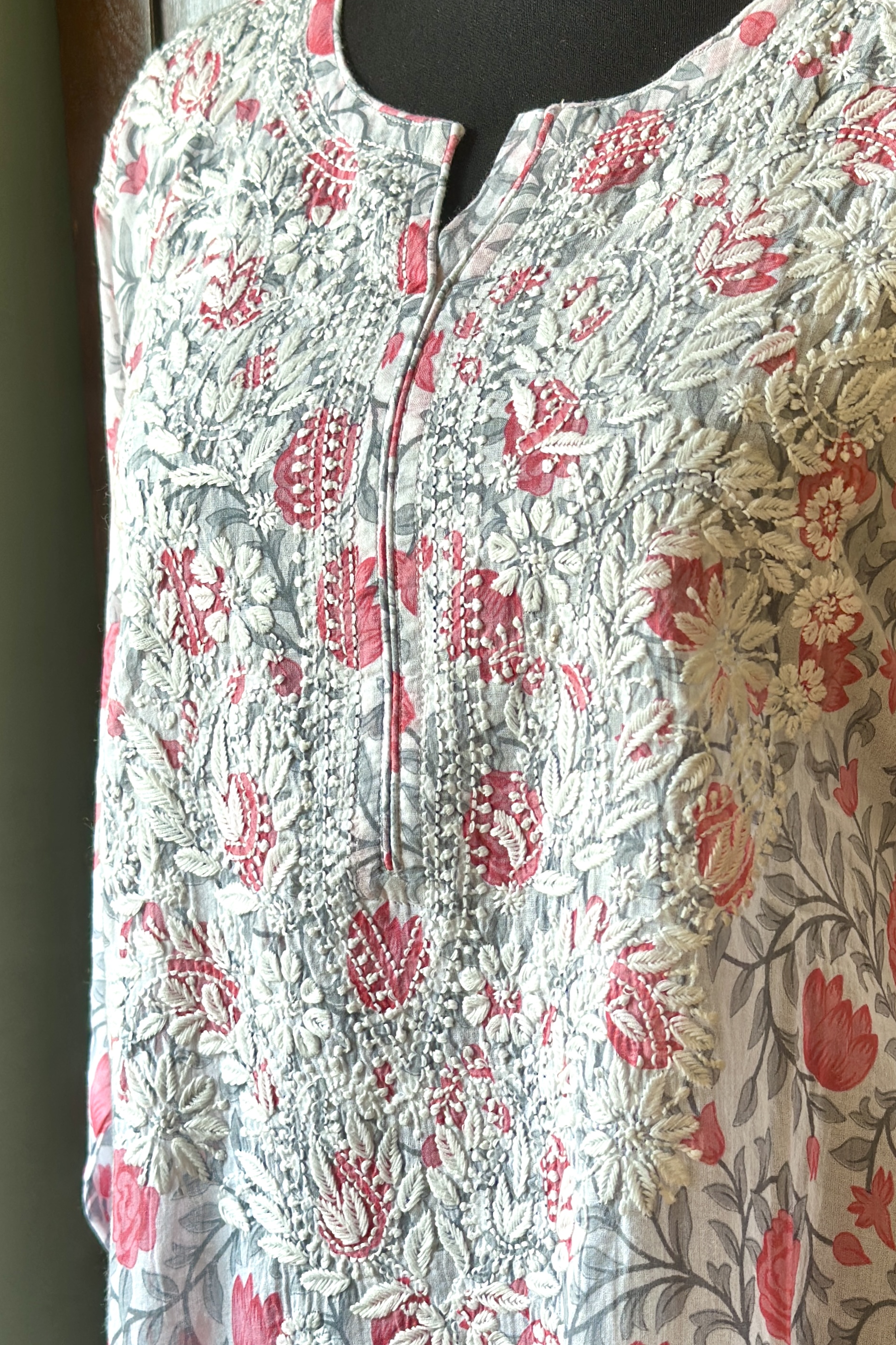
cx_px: 684
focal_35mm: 68
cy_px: 768
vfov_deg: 29.6
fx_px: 2538
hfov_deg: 19.9
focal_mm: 6.86
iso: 125
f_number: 1.78
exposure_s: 1/60
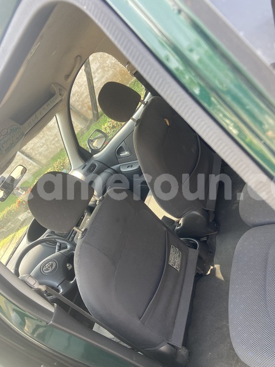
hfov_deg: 53.1
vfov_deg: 67.3
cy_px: 184
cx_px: 138
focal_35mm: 26
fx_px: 275
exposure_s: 1/122
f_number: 1.8
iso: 64
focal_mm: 4.25
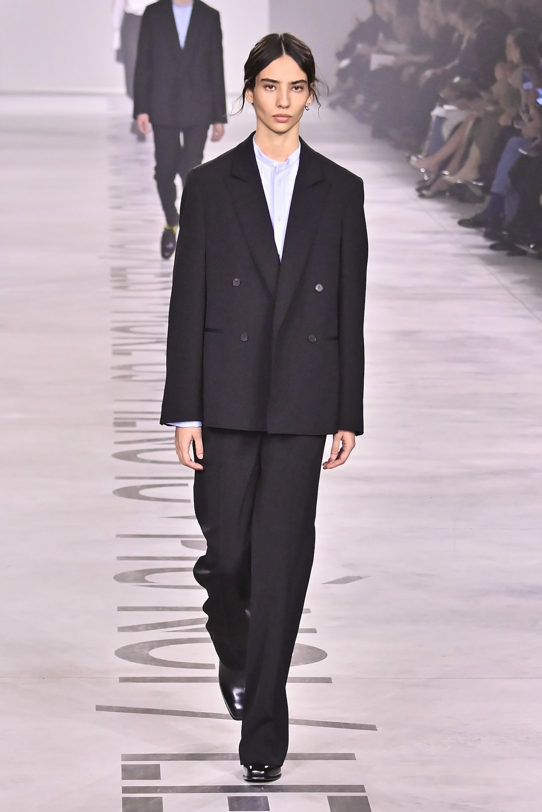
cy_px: 406
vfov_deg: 12.5
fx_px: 3726
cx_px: 271
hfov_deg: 8.3
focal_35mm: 165
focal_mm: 110
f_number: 6.3
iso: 3200
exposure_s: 1/500
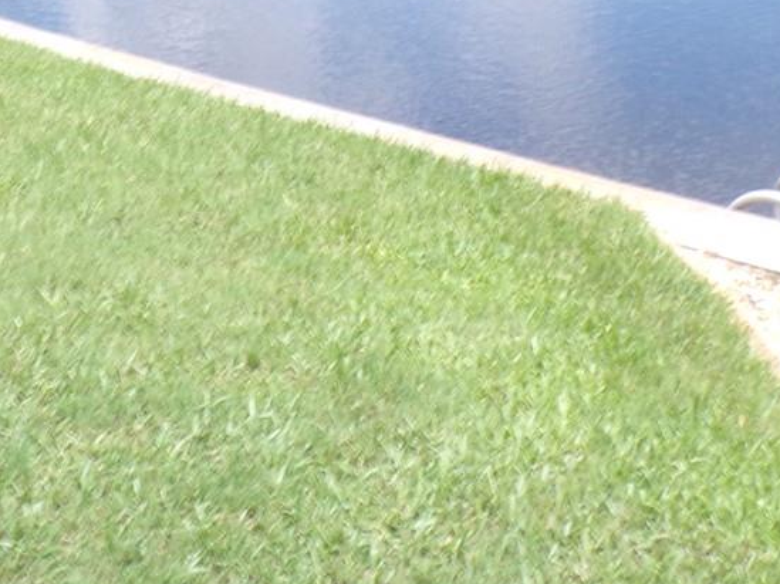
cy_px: -232
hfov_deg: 27.4
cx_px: 180
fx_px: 1576
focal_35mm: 70
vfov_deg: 19.0
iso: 80
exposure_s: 1/60
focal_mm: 4.3
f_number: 8
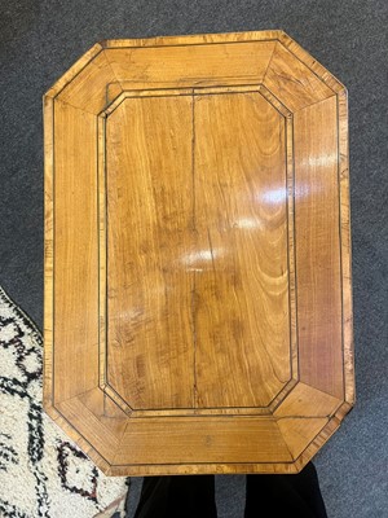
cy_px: 259
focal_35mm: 26
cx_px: 194
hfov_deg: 53.1
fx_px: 389
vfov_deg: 67.3
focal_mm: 5.1
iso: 125
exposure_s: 1/50
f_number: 1.6
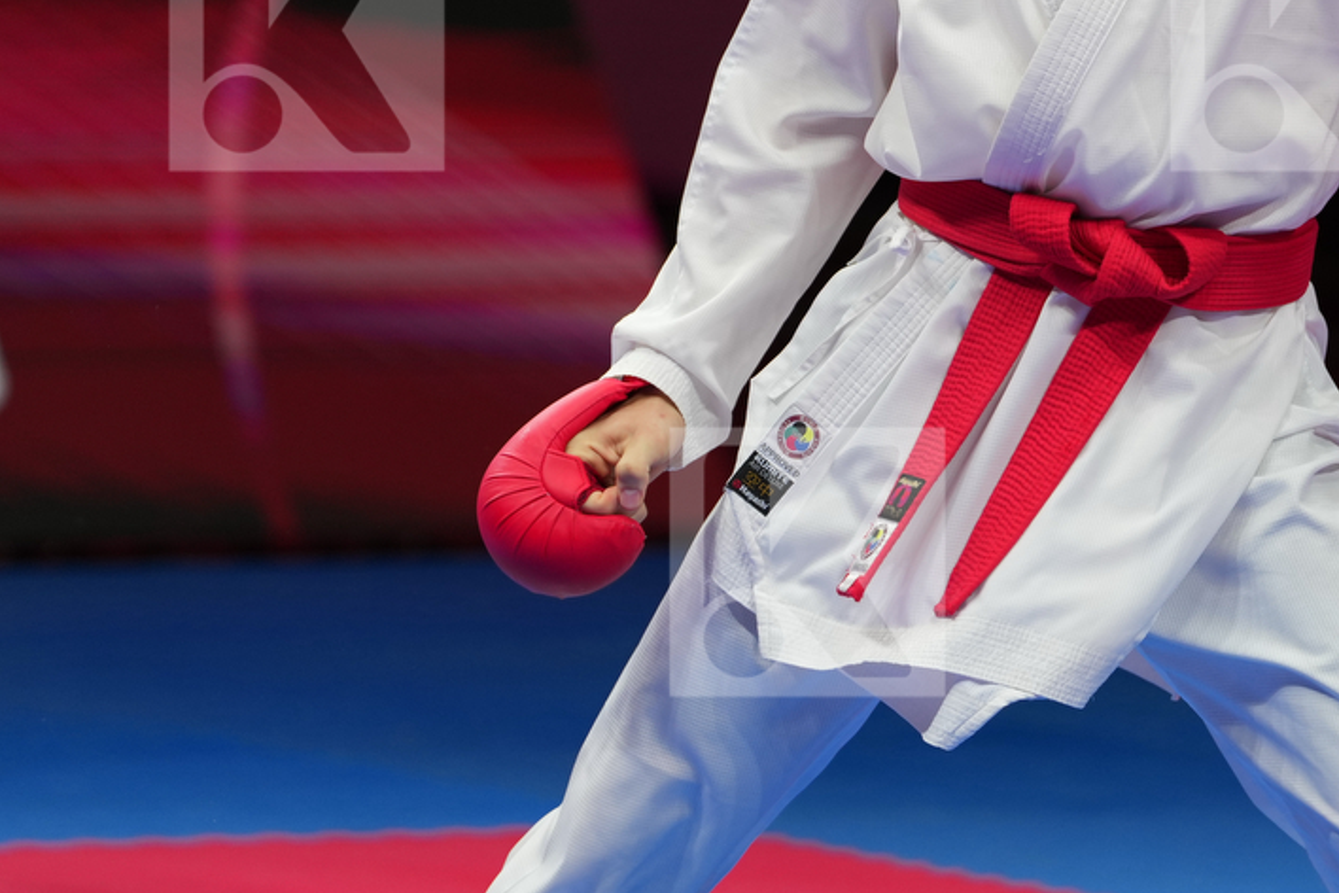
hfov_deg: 4.6
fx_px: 16811
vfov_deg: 3.0
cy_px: 38
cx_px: 808
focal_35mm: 452
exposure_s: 1/1000
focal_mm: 200
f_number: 2.8
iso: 500
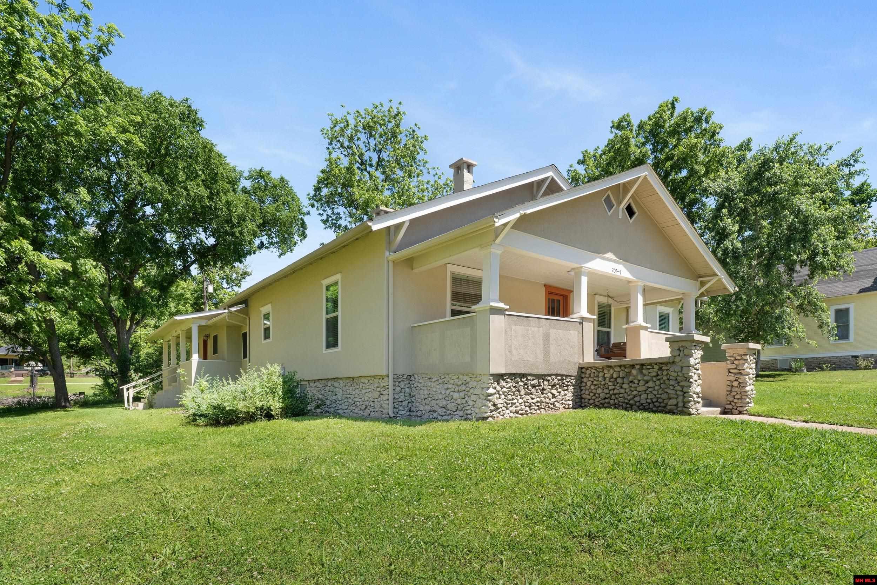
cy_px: 292
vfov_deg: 65.2
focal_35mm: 19
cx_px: 438
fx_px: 457
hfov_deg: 87.7
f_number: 9
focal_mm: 12.5
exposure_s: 1/250
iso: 200
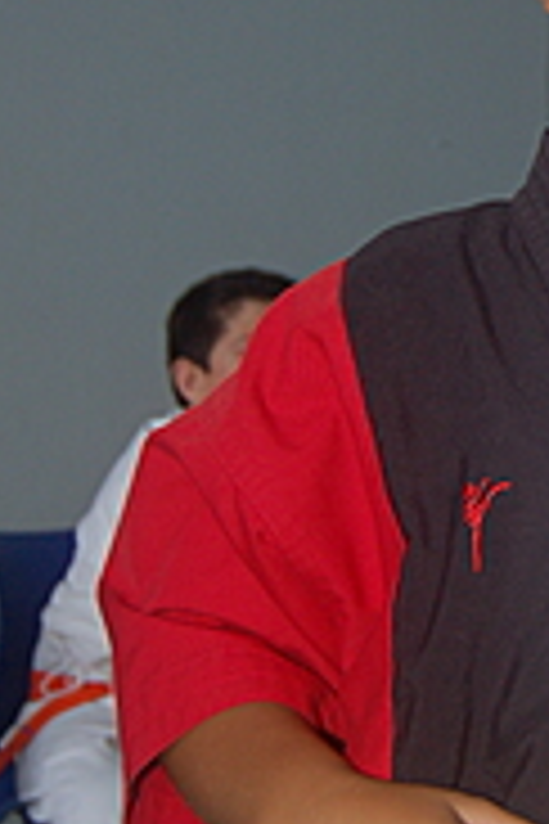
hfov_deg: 12.1
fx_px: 2516
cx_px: 695
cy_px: 342
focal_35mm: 110
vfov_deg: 18.6
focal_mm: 28
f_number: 4.2
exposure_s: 1/60
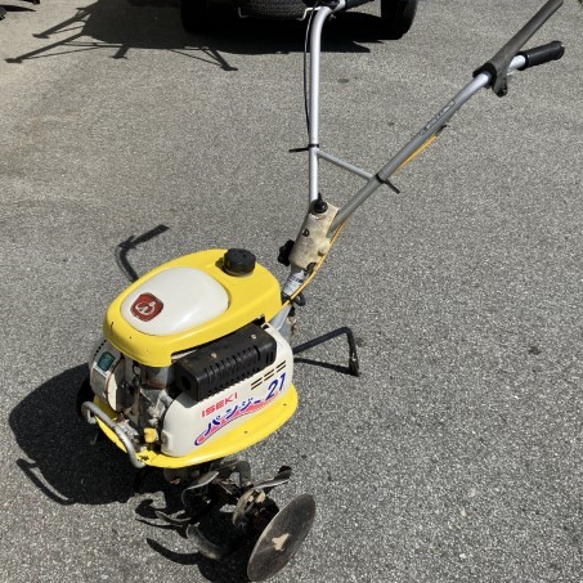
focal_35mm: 35
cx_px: 295
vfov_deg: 47.2
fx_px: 667
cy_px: 297
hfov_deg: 47.2
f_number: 1.8
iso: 32
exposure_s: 1/2857
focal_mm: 3.99
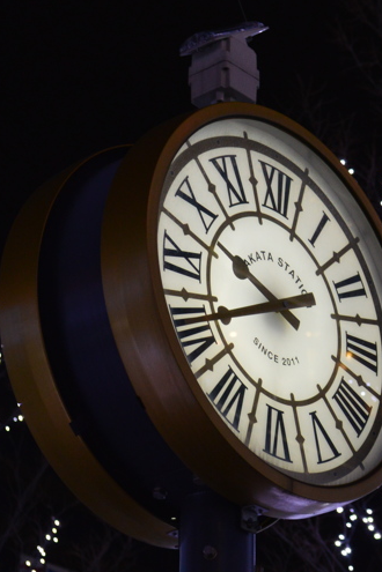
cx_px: 487
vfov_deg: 16.5
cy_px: 307
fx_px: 1974
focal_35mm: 124
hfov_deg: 10.8
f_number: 6.3
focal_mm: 40
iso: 720
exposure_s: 1/15
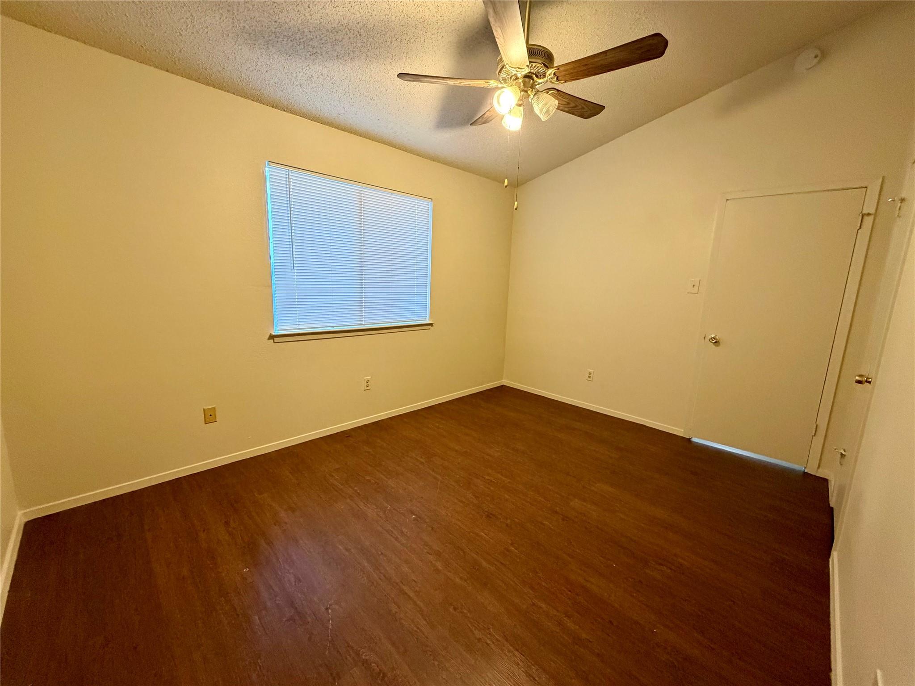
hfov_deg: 102.1
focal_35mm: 14
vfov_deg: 85.7
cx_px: 458
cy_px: 343
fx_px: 370
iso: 500
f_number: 2.2
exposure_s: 1/60
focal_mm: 2.22
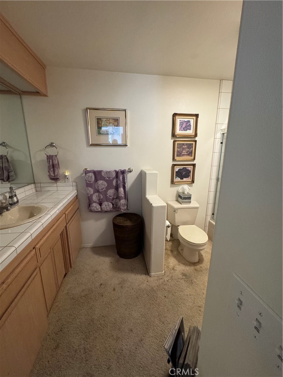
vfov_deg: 102.1
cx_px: 142
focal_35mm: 14
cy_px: 188
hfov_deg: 85.7
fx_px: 153
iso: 640
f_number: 2.2
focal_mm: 2.22
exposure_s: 1/60
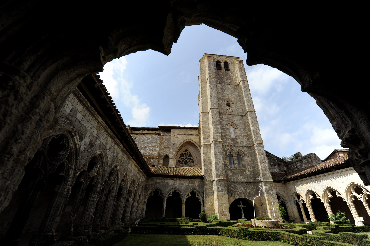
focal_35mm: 14
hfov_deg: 104.3
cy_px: 123
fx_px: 144
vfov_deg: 81.1
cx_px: 185
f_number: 8
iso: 200
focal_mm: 14
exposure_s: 1/640
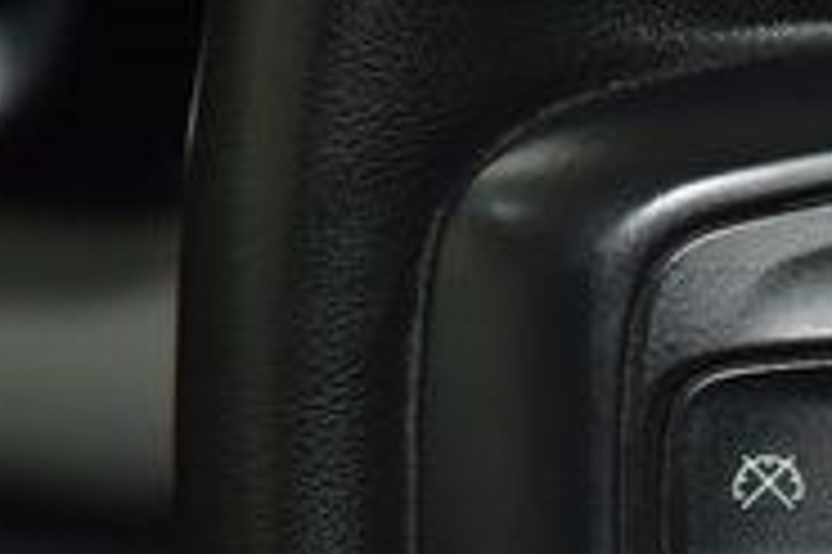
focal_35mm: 364
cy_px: 241
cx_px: 1192
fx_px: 8405
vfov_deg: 3.8
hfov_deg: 5.6
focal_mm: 70
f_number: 4.5
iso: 1000
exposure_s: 1/25
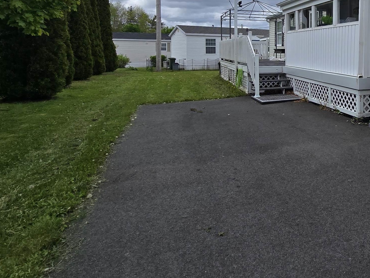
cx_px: 339
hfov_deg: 55.8
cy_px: 53
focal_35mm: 27
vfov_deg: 48.3
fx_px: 289
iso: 50
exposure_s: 1/2797
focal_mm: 2.2
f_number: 2.2
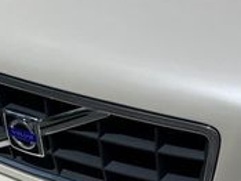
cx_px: 303
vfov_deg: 15.3
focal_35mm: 95
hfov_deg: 19.3
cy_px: 169
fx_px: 661
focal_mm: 5.7
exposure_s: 1/16393
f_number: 1.5
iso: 40
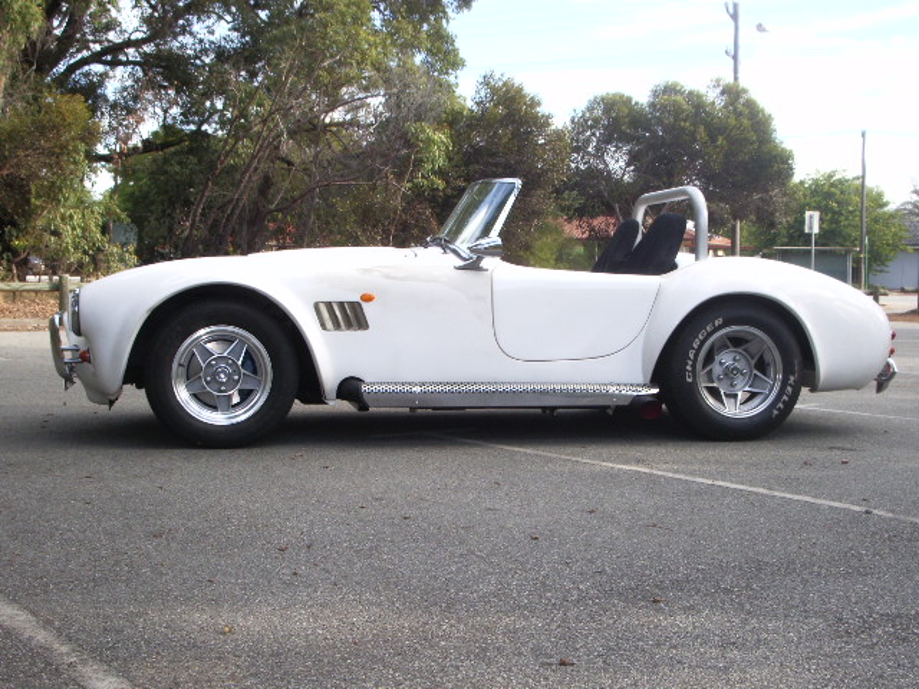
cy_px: 344
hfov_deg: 38.2
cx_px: 460
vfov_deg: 29.1
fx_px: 1327
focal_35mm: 50
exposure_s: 1/100
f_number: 5
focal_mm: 8.2
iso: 80
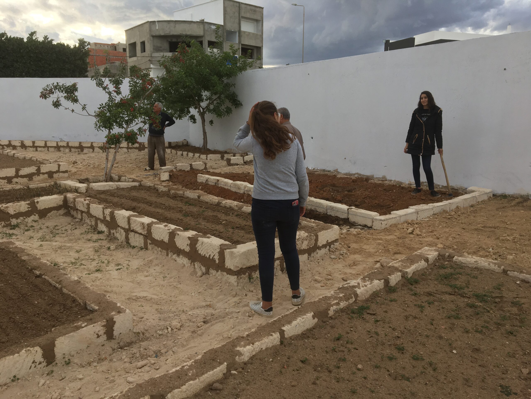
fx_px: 445
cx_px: 266
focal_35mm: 29
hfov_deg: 61.7
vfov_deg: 48.2
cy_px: 200
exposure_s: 1/319
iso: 25
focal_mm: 4.15
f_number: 2.2
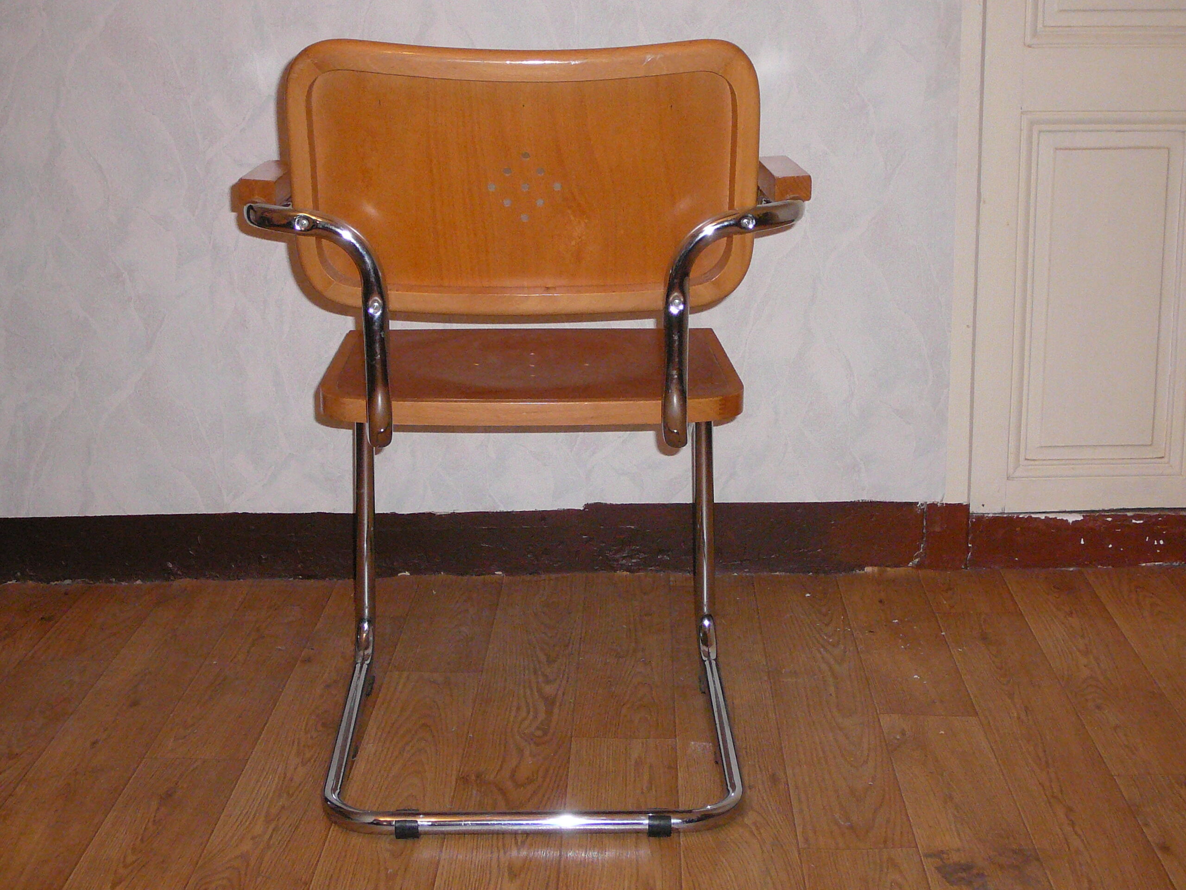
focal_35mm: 52
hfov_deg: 36.8
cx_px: 593
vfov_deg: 28.0
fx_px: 1782
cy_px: 445
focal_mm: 7.8
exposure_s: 1/30
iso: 320
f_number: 3.4
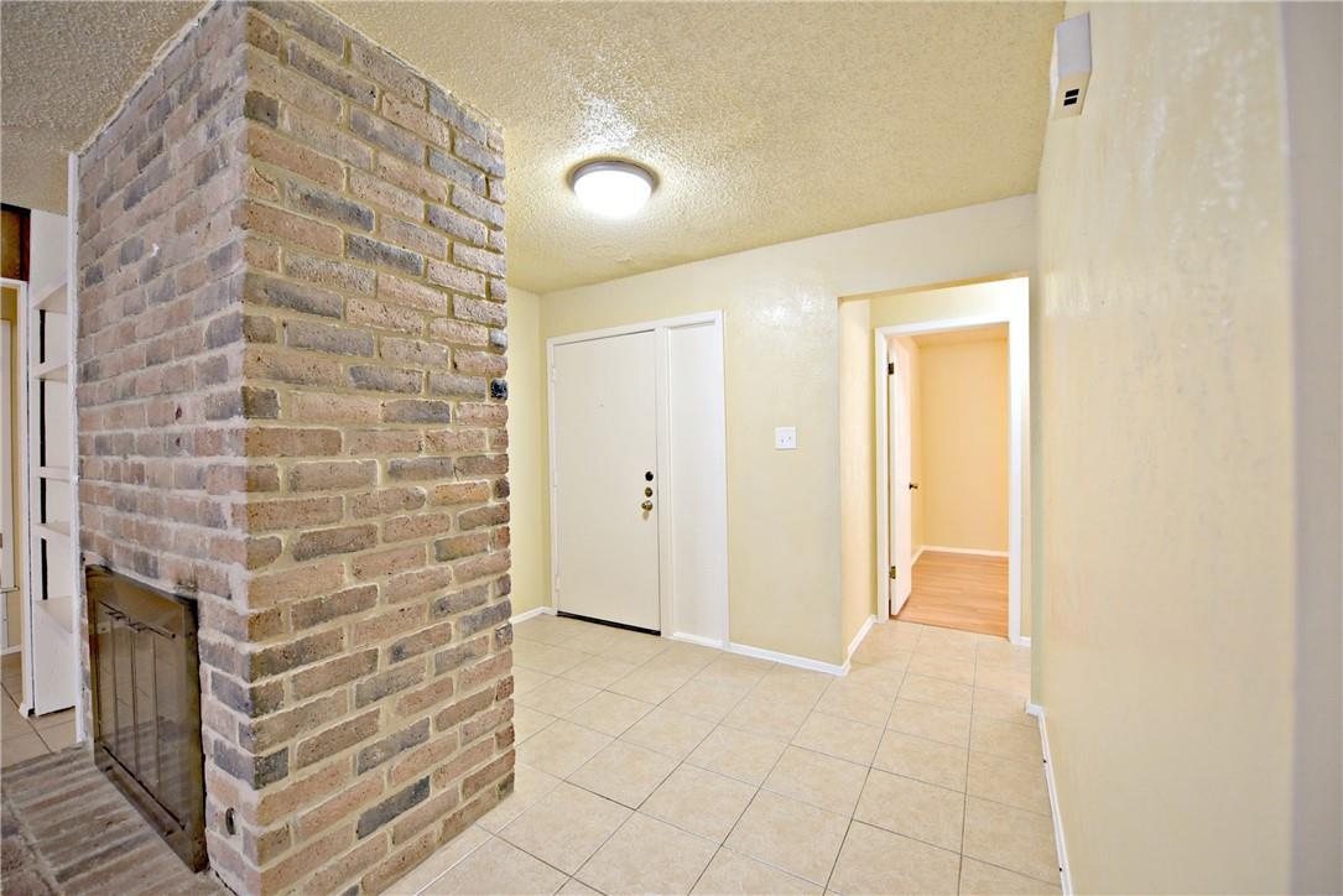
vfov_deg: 81.2
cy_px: 448
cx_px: 672
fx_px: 522
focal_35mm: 14
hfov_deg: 104.2
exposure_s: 1/60
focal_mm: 14
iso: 800
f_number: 3.2
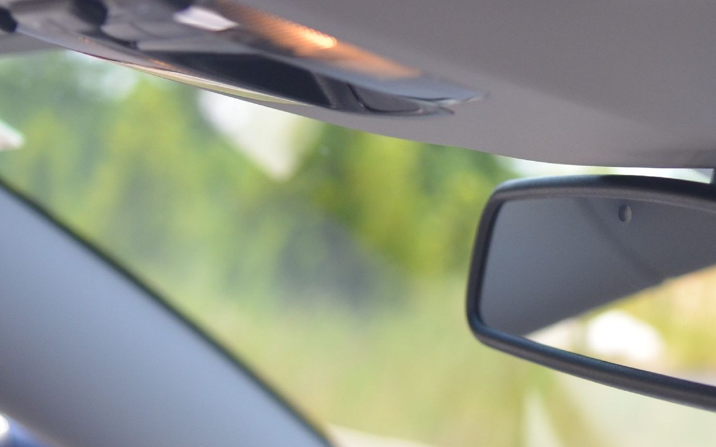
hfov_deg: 19.8
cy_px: 208
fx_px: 2010
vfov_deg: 12.7
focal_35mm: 103
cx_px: 643
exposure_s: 1/800
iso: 800
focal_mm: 34
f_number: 2.8
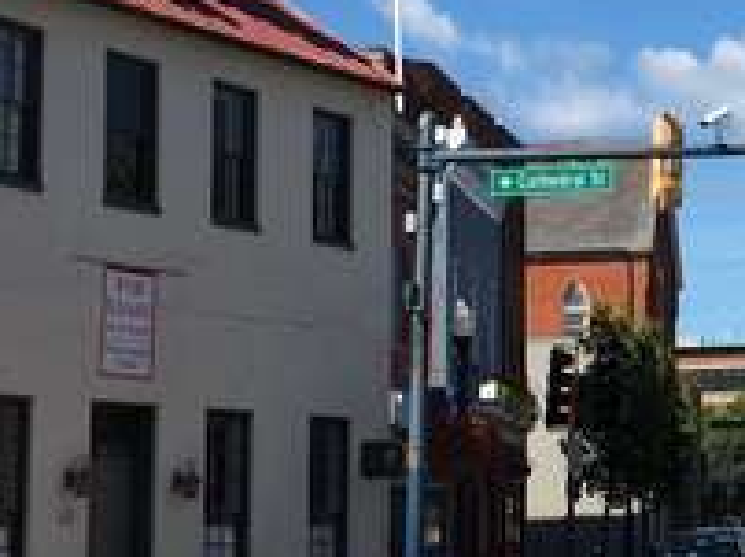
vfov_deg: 12.8
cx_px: 1051
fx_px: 2472
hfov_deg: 16.0
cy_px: 173
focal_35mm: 115
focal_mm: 4.15
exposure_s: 1/2198
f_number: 2.2
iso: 32
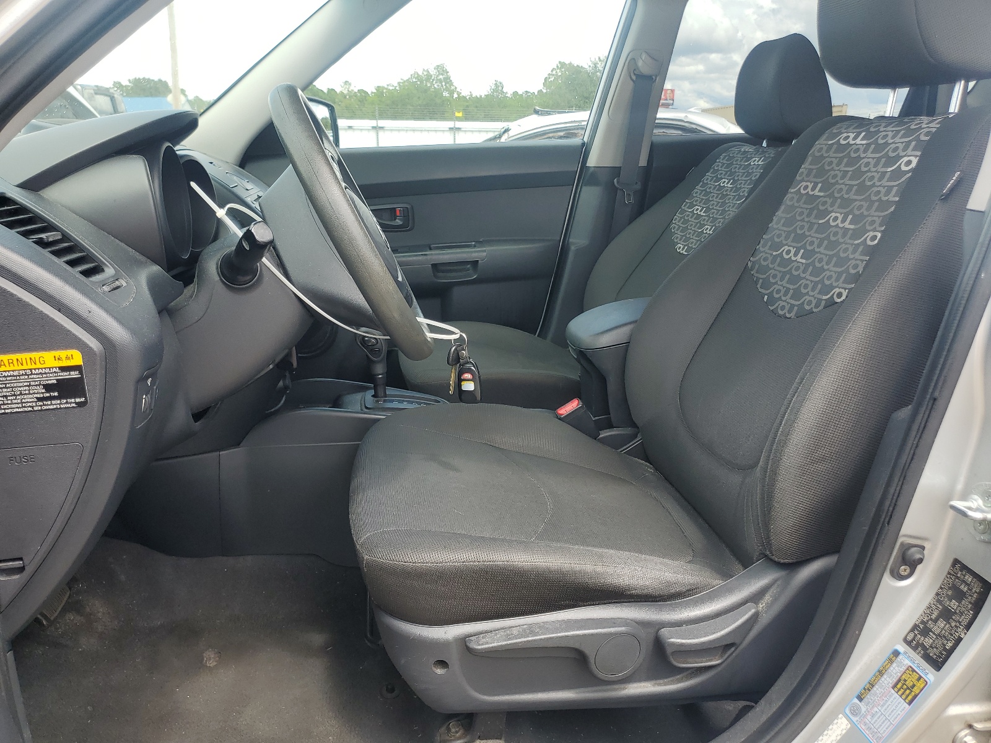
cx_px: 496
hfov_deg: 67.3
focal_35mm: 26
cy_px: 372
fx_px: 744
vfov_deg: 53.1
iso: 50
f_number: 1.5
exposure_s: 1/556
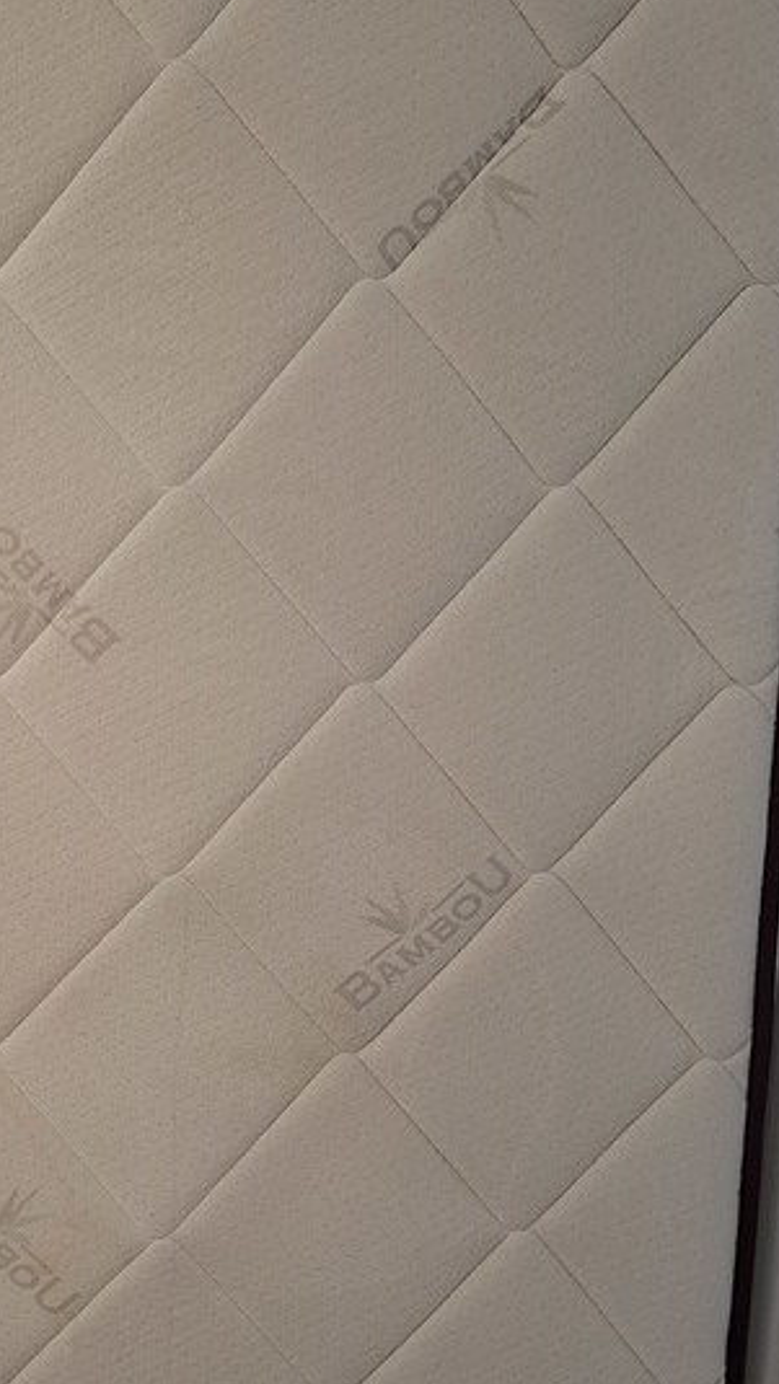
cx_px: -72
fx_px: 1762
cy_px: 745
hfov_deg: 23.4
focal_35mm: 48
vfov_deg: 42.9
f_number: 1.8
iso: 320
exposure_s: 1/33
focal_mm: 5.54
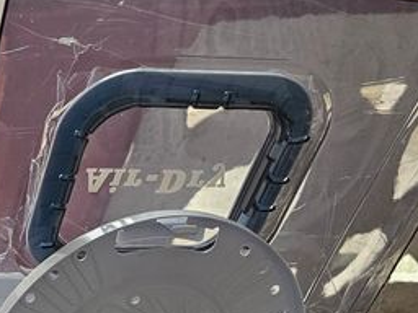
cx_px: -149
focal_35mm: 81
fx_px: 978
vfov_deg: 16.9
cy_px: 430
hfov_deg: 21.4
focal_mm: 6.3
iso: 160
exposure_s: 1/120
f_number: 1.7
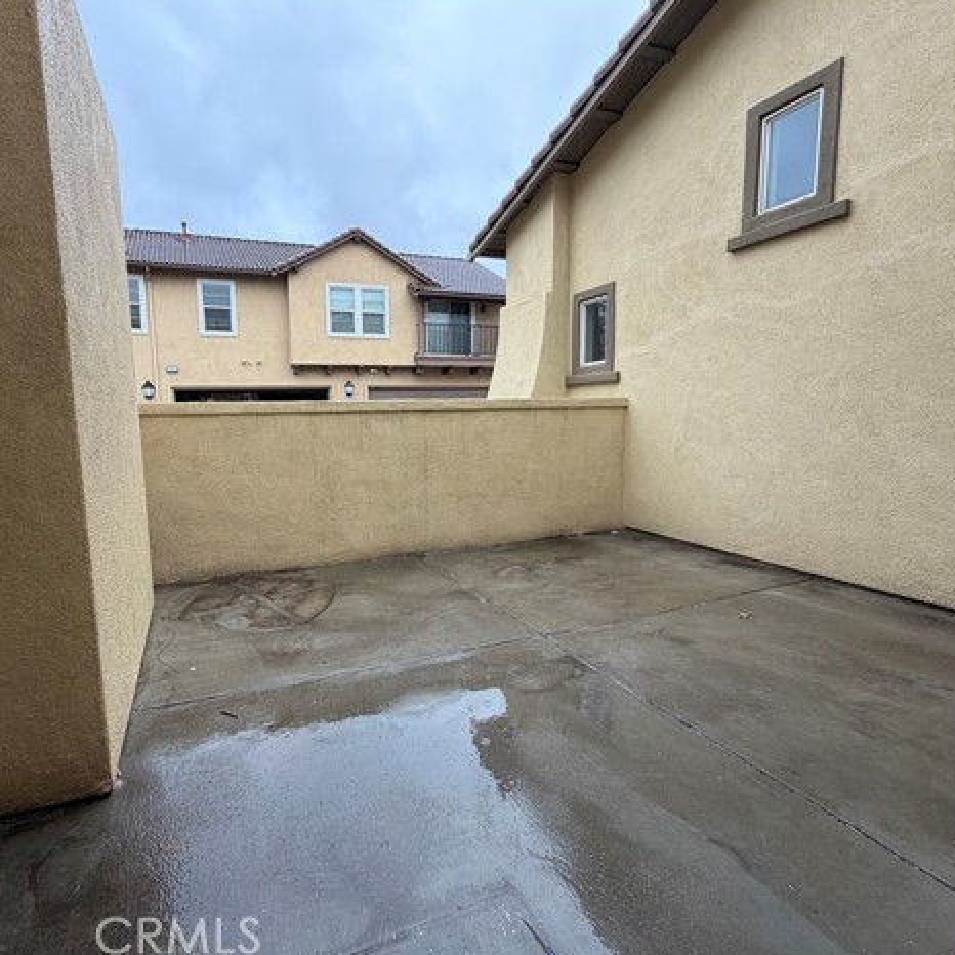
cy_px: 473
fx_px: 531
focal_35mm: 17
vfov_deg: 84.0
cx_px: 393
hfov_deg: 83.2
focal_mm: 2.22
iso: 80
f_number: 2.2
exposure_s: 1/121
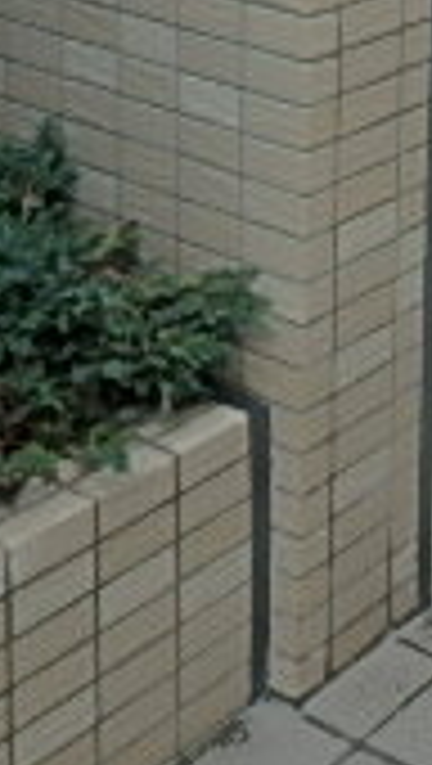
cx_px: 900
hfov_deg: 12.3
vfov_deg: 21.9
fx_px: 1746
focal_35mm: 86
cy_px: -266
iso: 125
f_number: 3.5
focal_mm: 3.7
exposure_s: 1/320
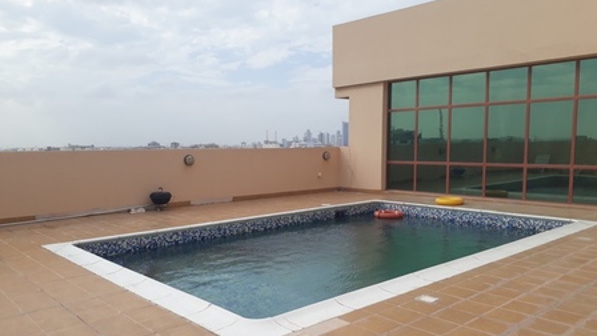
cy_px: 201
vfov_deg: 38.8
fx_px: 475
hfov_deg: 64.3
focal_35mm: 30
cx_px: 300
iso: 40
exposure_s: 1/1704
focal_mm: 3.6
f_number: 1.9
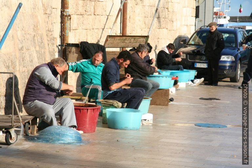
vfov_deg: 10.1
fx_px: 952
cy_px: 84
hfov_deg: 15.1
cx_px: 126
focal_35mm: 136
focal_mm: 85
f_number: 8
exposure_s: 1/200
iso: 100
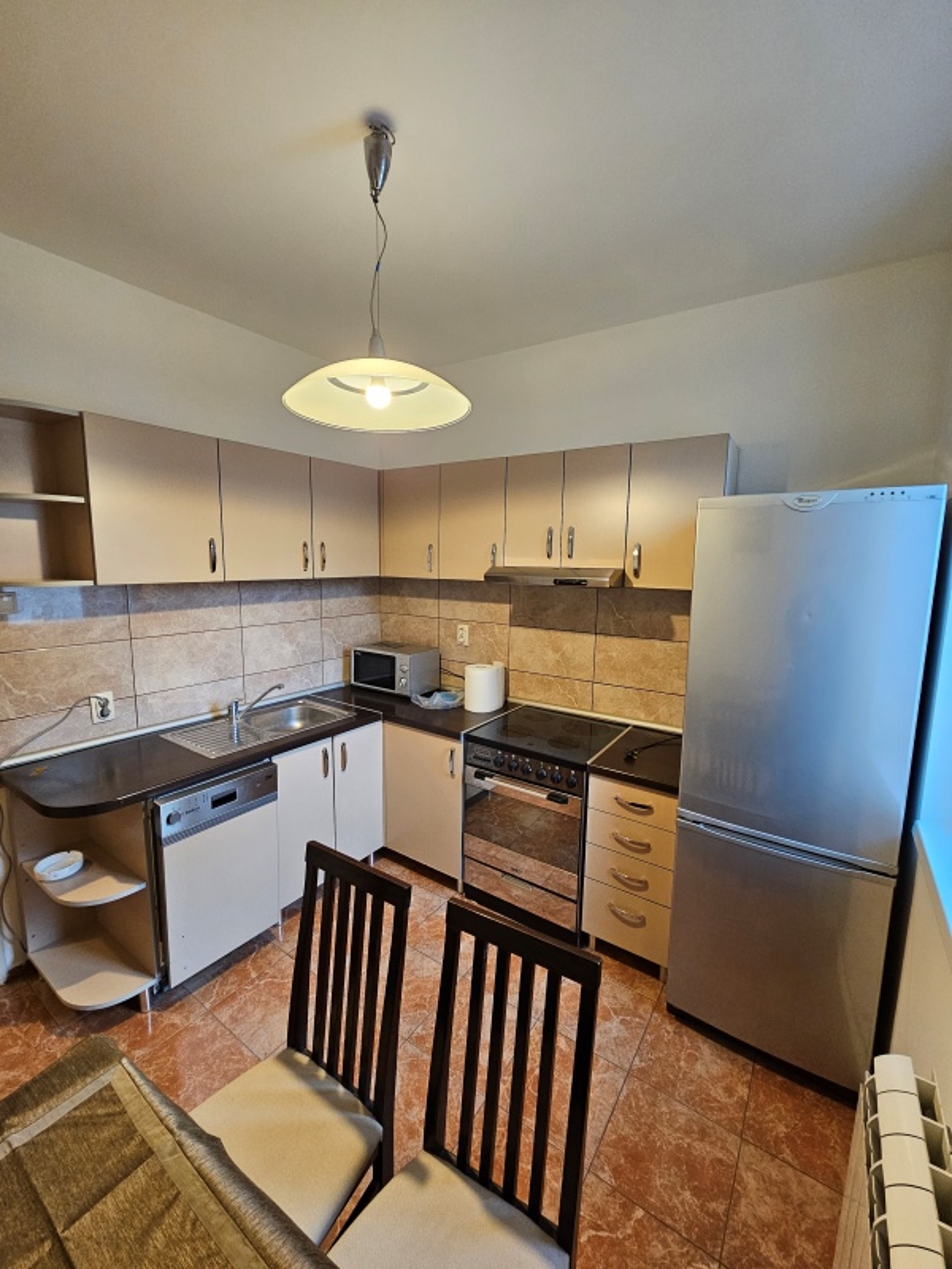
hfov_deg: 89.9
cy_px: 634
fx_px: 477
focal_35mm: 13
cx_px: 476
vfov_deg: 106.2
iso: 320
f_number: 2.2
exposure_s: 1/50
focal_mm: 2.2
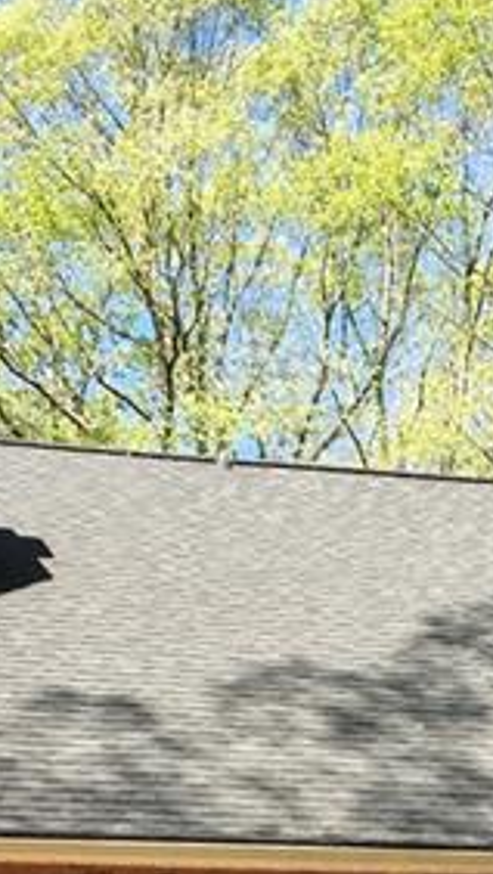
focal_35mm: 86
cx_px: 477
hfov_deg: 13.9
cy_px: 837
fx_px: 1995
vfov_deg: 23.8
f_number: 2.2
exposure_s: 1/545
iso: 25
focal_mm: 4.15
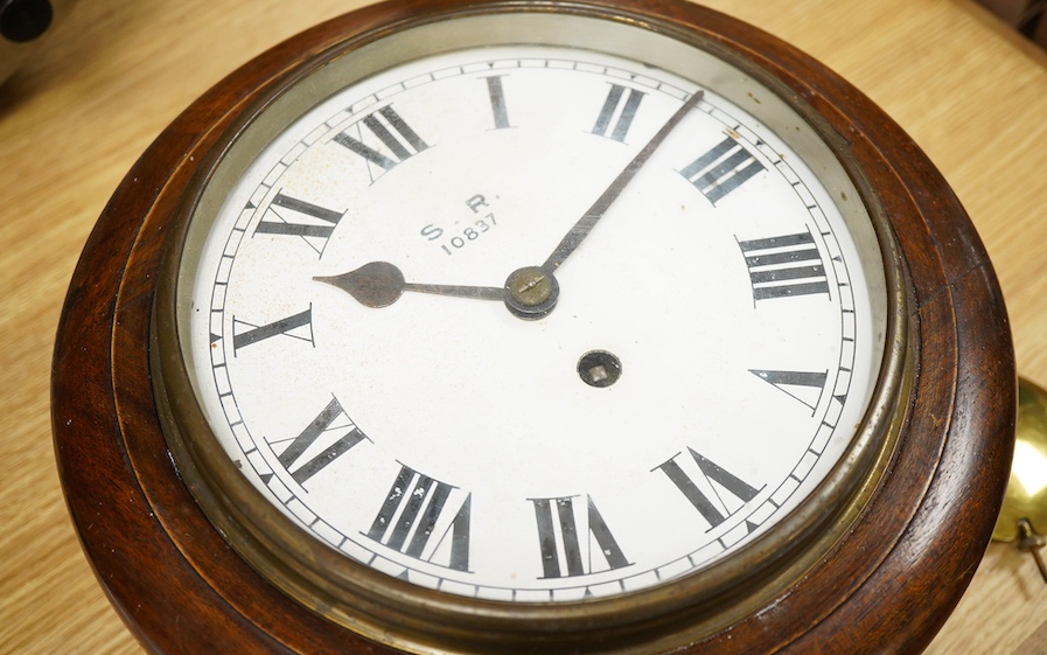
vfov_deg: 28.0
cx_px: 523
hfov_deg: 43.5
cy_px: 344
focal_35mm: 46
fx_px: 1313
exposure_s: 1/125
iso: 1250
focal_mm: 30
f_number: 5.6
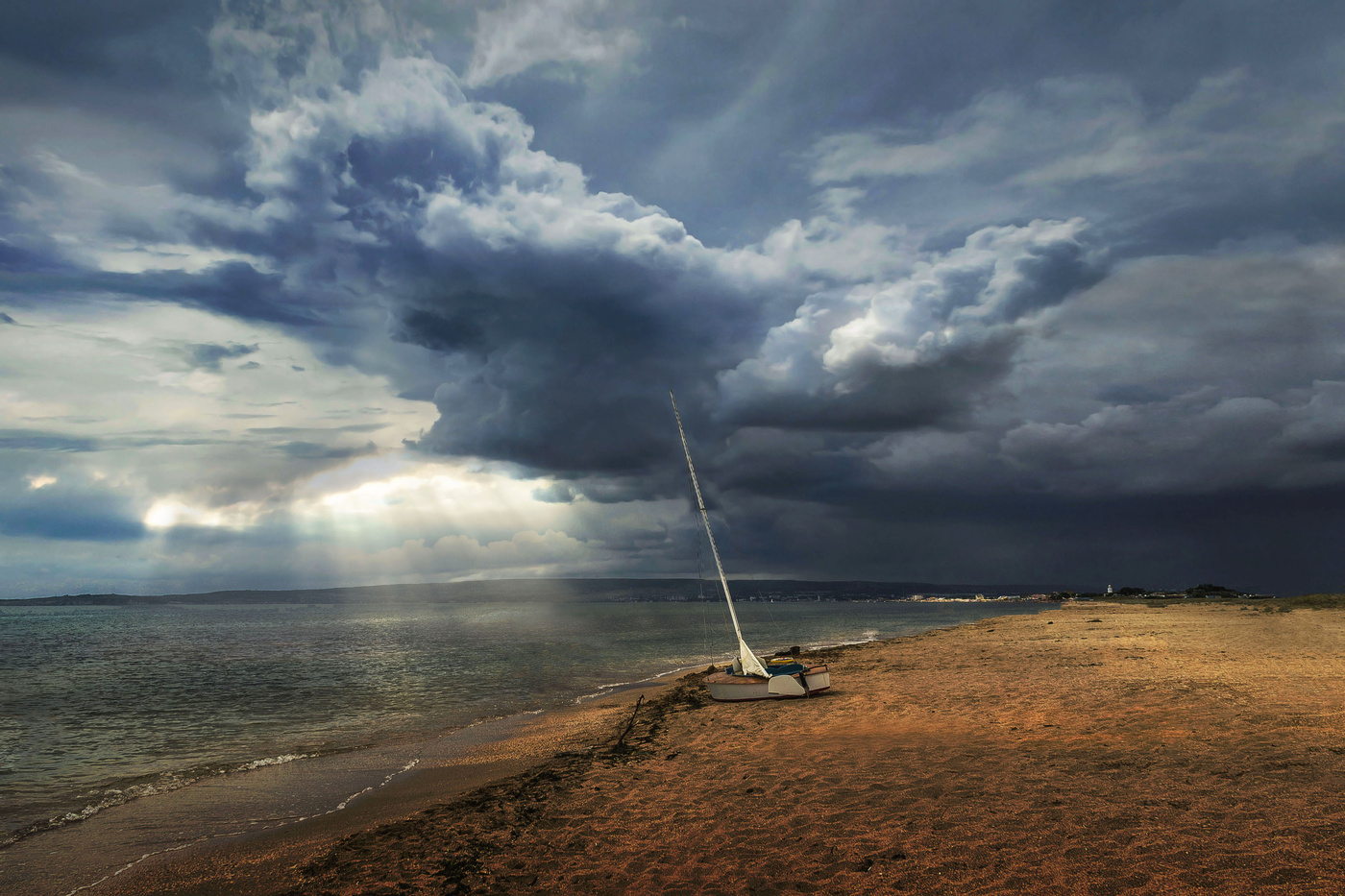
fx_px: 1009
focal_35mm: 27
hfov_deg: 67.4
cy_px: 448
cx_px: 672
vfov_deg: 47.9
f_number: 10
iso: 200
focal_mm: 18
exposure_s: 1/320
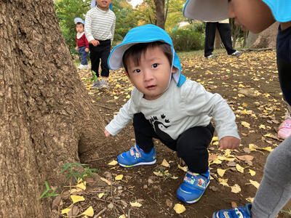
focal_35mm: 28
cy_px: 109
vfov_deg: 49.7
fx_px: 235
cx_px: 146
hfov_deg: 63.4
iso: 64
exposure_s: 1/121
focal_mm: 3.99
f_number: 1.8
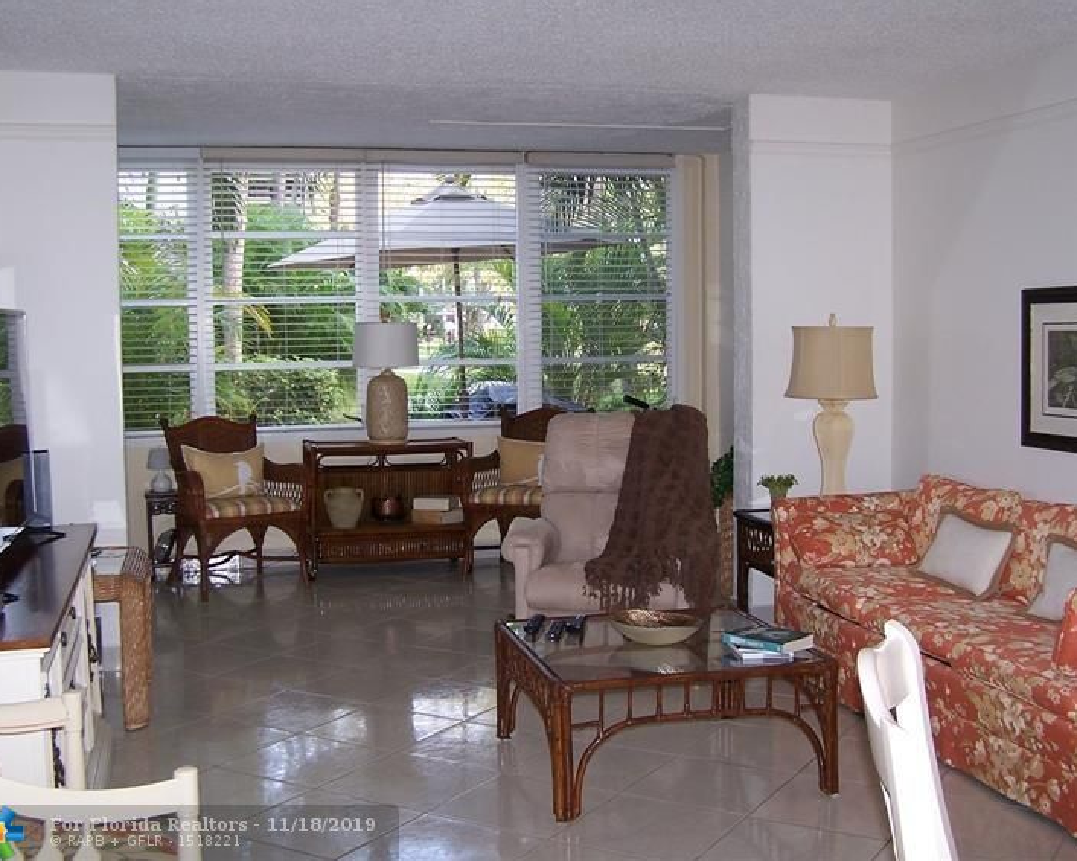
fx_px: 1338
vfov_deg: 35.6
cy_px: 405
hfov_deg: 43.8
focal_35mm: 42
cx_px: 574
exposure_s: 1/60
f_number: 2.8
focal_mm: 6.3
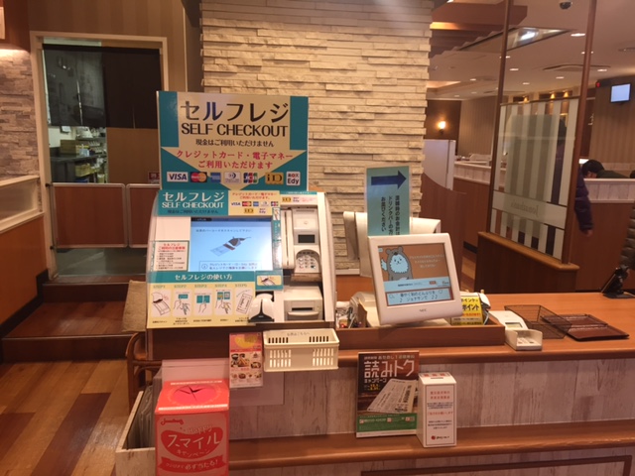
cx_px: 318
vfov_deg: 48.2
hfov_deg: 61.7
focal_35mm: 29
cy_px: 238
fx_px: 532
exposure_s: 1/30
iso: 64
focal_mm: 4.15
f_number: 2.2
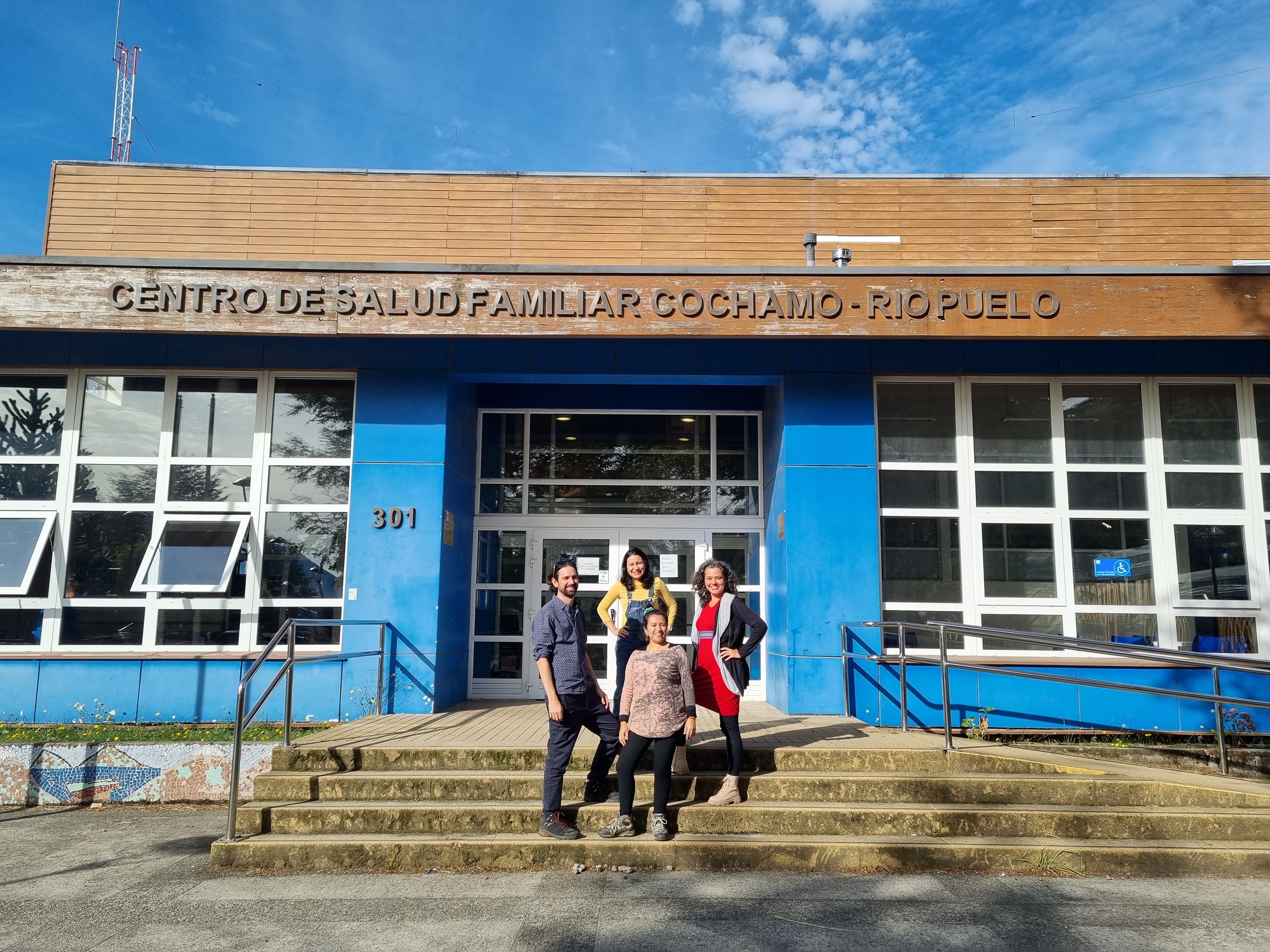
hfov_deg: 67.3
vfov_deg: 53.1
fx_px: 954
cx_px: 635
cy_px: 476
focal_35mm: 26
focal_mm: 5.4
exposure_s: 1/2928
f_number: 1.8
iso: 50
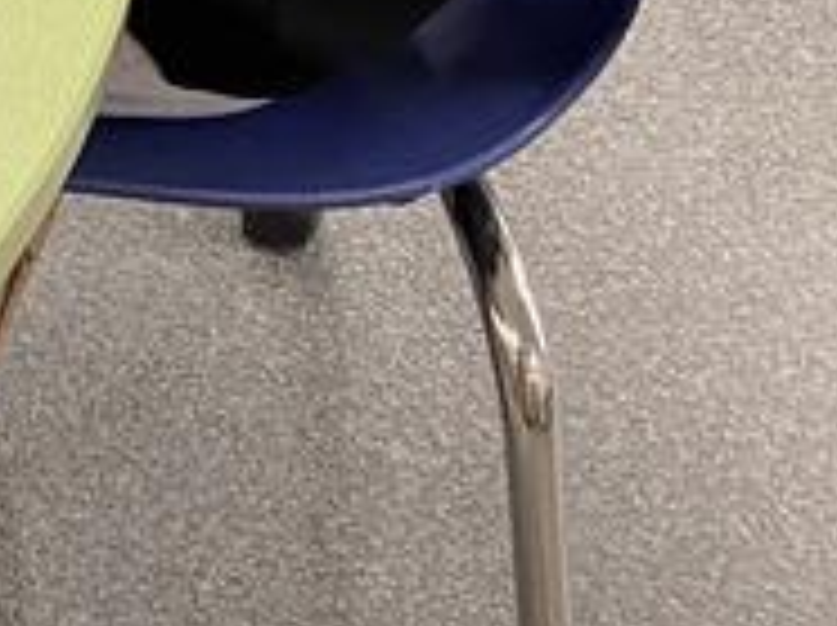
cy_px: -590
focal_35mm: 112
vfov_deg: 11.9
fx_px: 2705
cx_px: -855
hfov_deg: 14.5
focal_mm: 4.25
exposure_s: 1/50
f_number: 1.8
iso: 125
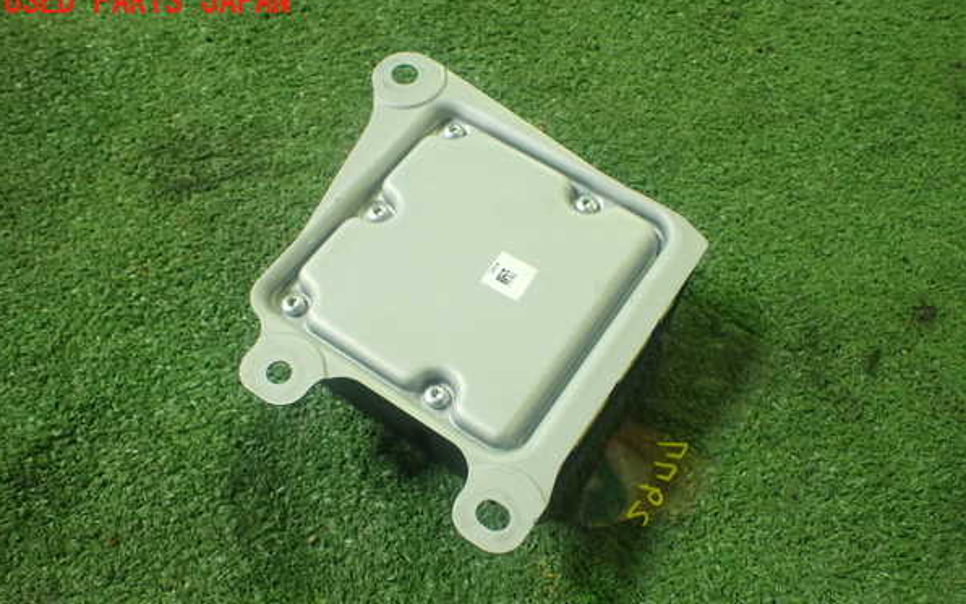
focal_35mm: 32
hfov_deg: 59.6
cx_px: 481
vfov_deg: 39.4
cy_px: 347
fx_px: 843
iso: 640
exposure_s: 1/125
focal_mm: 5.4
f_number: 2.3
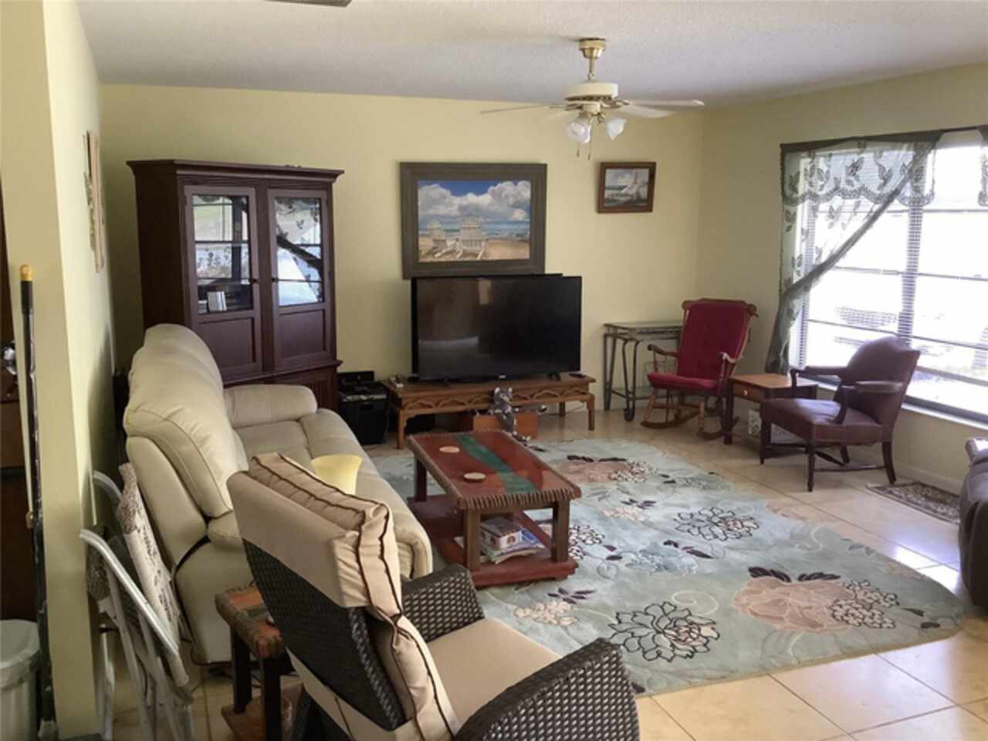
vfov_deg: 45.4
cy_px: 370
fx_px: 885
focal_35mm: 31
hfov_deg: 58.4
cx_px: 494
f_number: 2.4
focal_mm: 3.3
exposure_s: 1/60
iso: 320
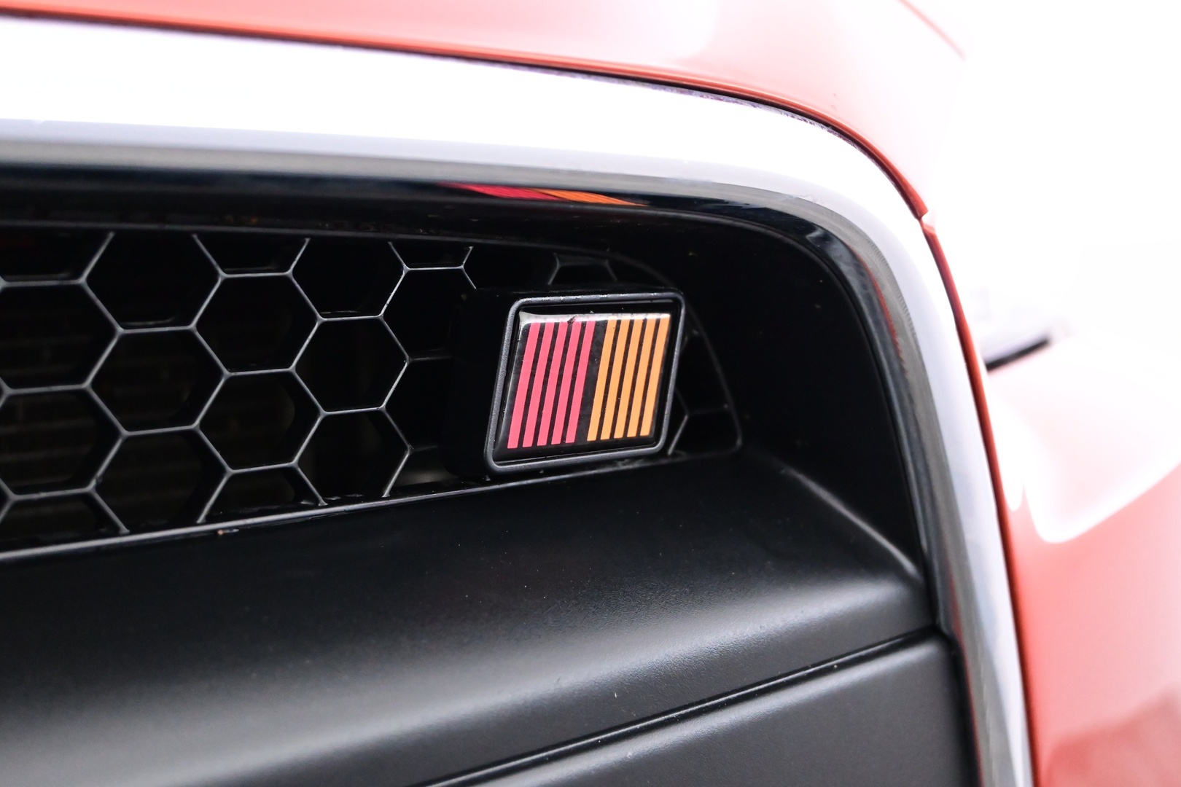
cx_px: 590
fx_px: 1673
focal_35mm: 51
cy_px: 394
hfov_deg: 38.9
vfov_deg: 26.5
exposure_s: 1/25
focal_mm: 34
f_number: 5
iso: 4000
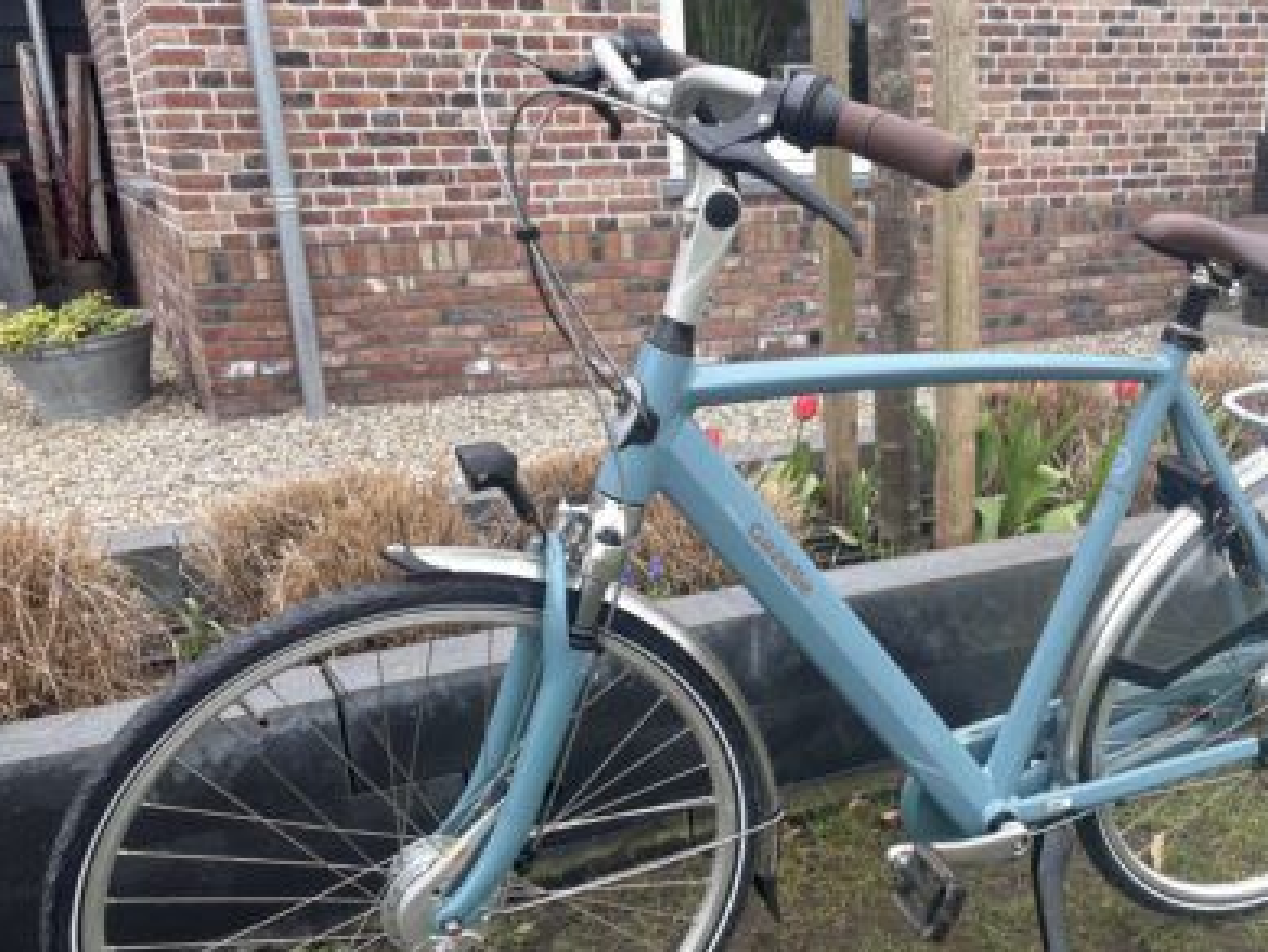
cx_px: 865
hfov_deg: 45.9
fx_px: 1466
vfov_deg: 35.6
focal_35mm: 40
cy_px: 650
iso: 40
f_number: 1.6
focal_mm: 5.96
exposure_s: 1/320
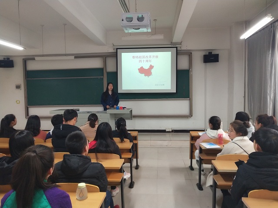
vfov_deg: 46.8
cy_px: 104
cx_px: 139
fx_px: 241
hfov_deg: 60.0
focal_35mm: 30
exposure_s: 1/50
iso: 271
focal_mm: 3.95
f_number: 1.8
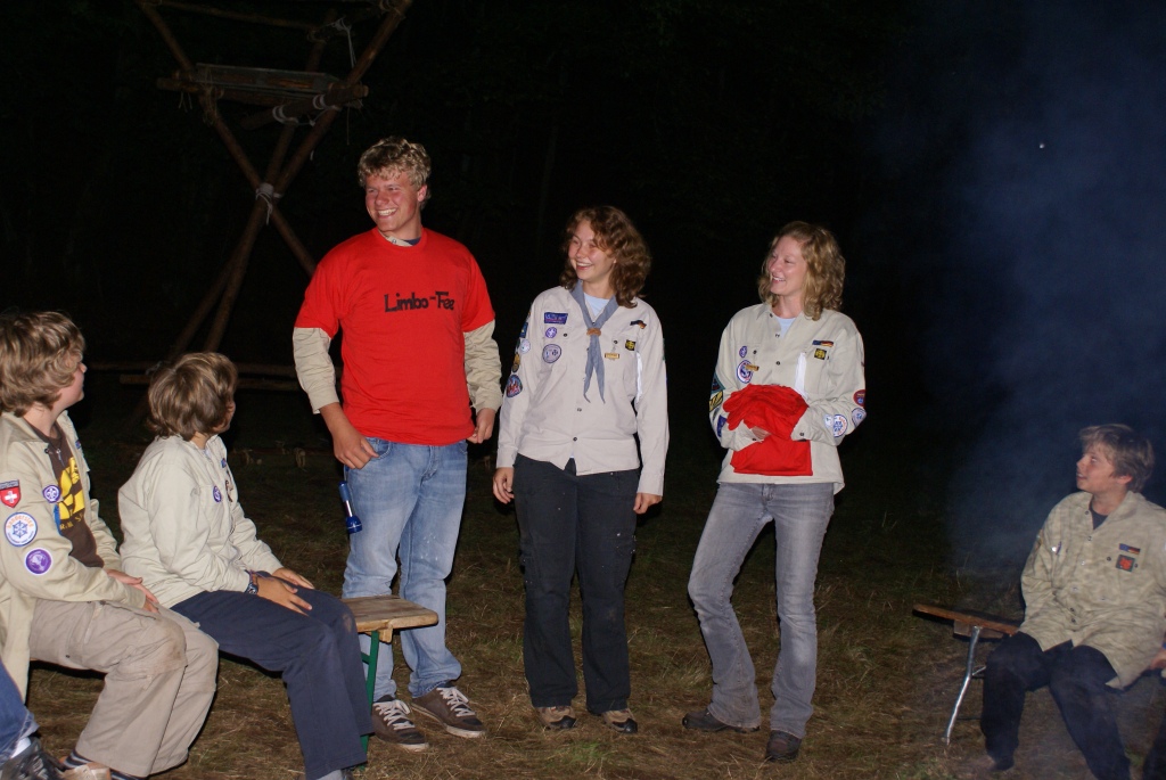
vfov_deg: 32.0
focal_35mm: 42
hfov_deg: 46.4
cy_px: 390
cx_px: 583
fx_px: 1362
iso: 400
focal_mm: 28
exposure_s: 1/60
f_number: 5
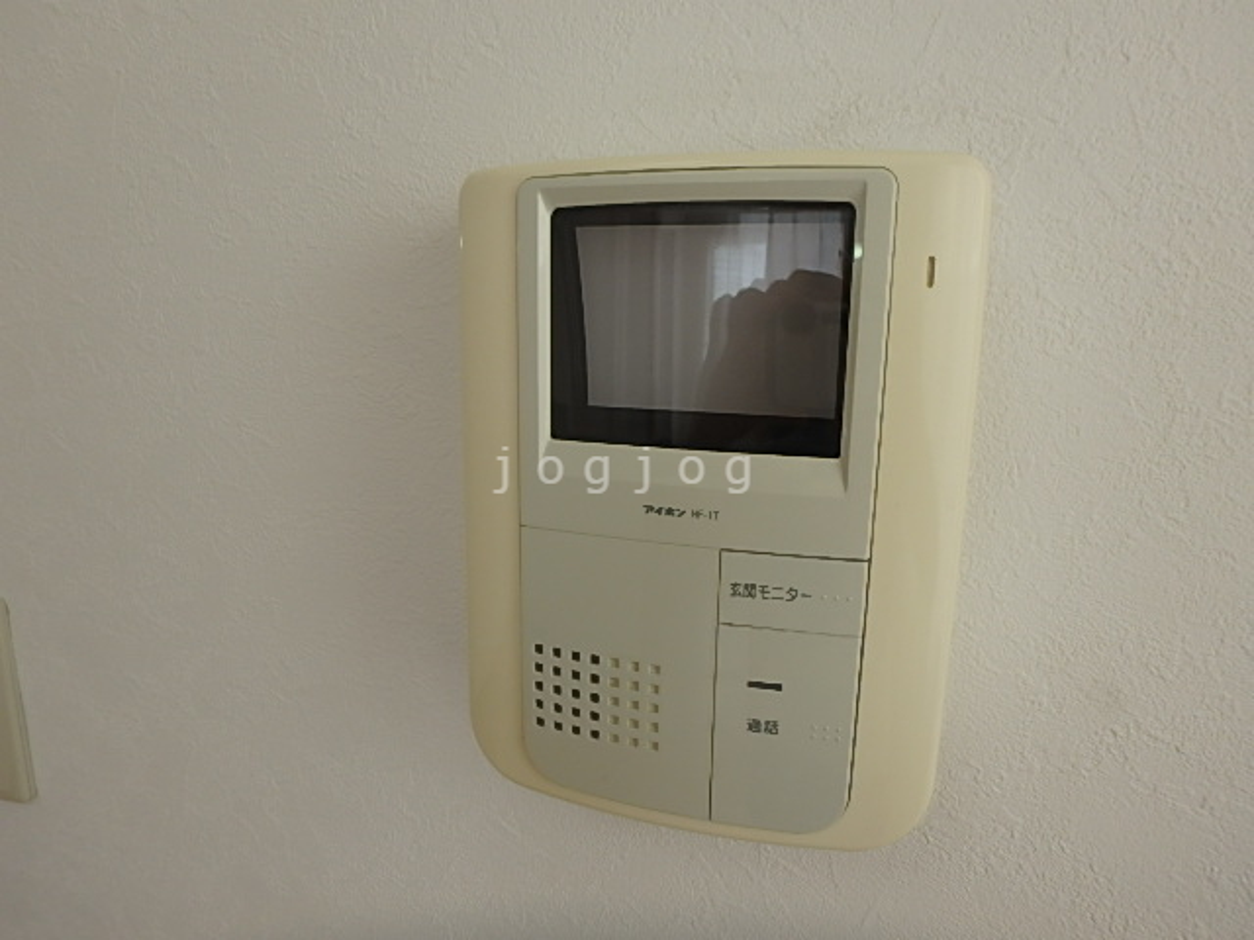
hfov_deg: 79.0
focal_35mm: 21
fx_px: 761
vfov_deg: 63.4
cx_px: 627
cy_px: 470
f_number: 3.5
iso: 160
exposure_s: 1/60
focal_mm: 3.7
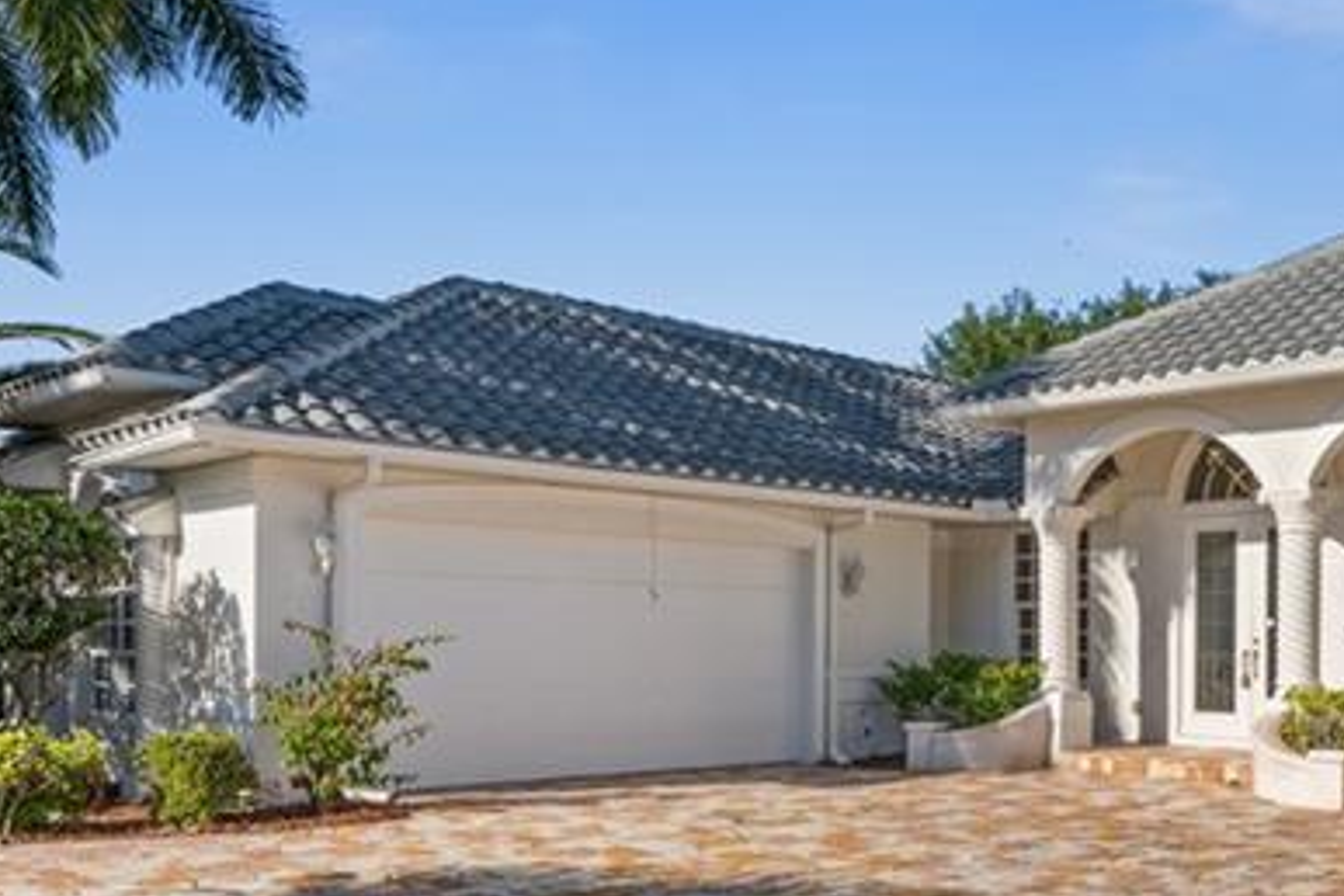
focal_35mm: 37
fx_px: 1381
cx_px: 1087
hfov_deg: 48.7
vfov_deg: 35.4
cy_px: 637
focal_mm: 14
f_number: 13
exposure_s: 1/250
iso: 100
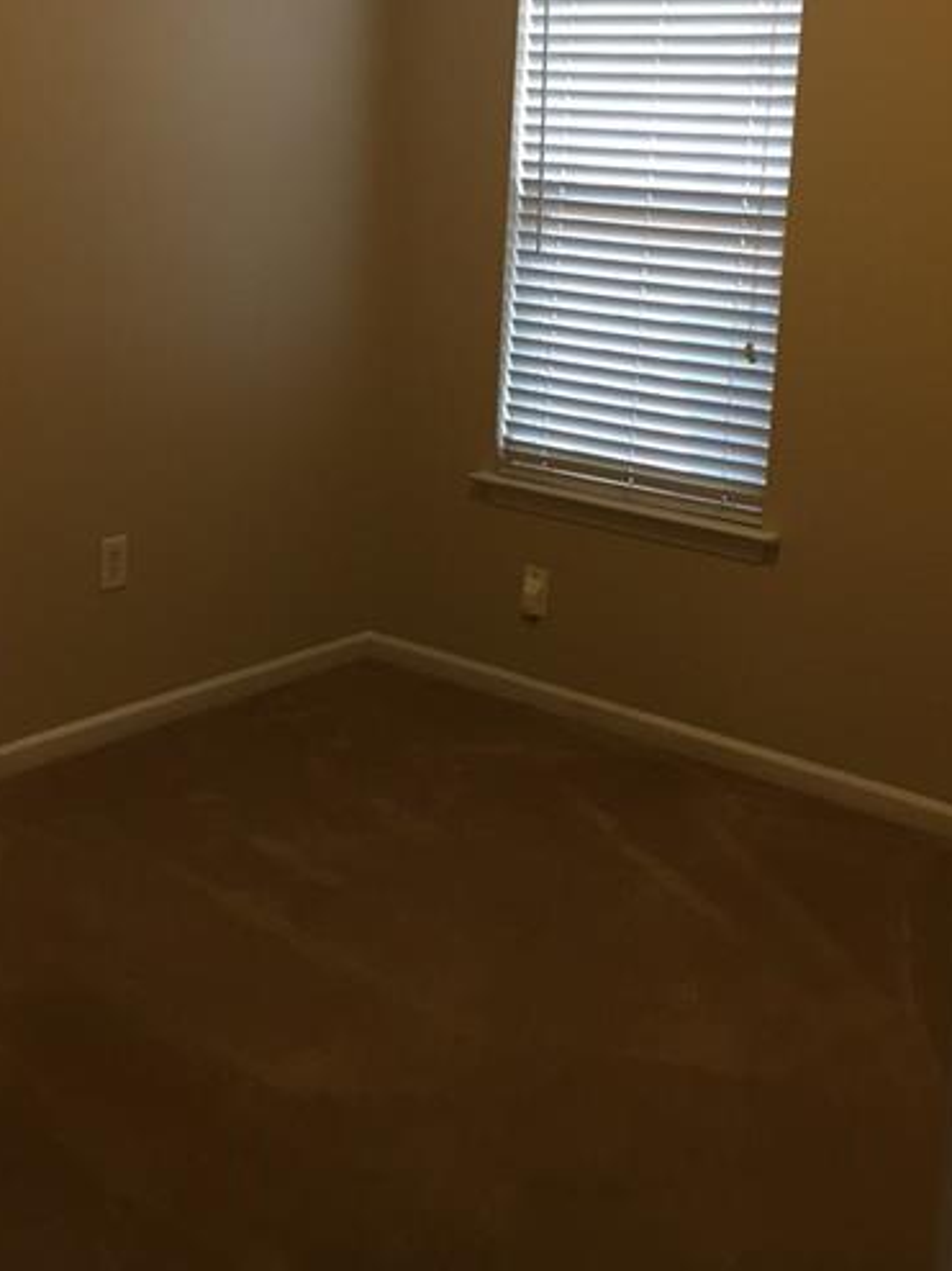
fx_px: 1651
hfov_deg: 32.2
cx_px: 434
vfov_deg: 41.3
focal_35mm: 45
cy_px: 388
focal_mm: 4.15
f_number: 2.2
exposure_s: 1/30
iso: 64
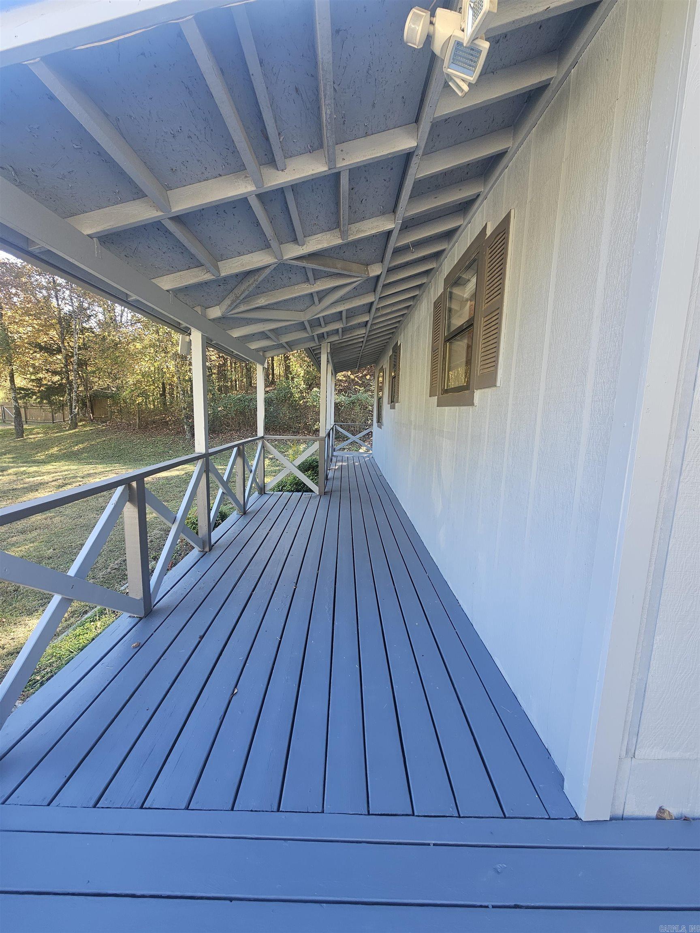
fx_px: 351
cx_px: 350
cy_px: 466
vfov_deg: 106.2
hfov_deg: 89.9
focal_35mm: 13
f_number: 2.2
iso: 50
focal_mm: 2.2
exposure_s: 1/60
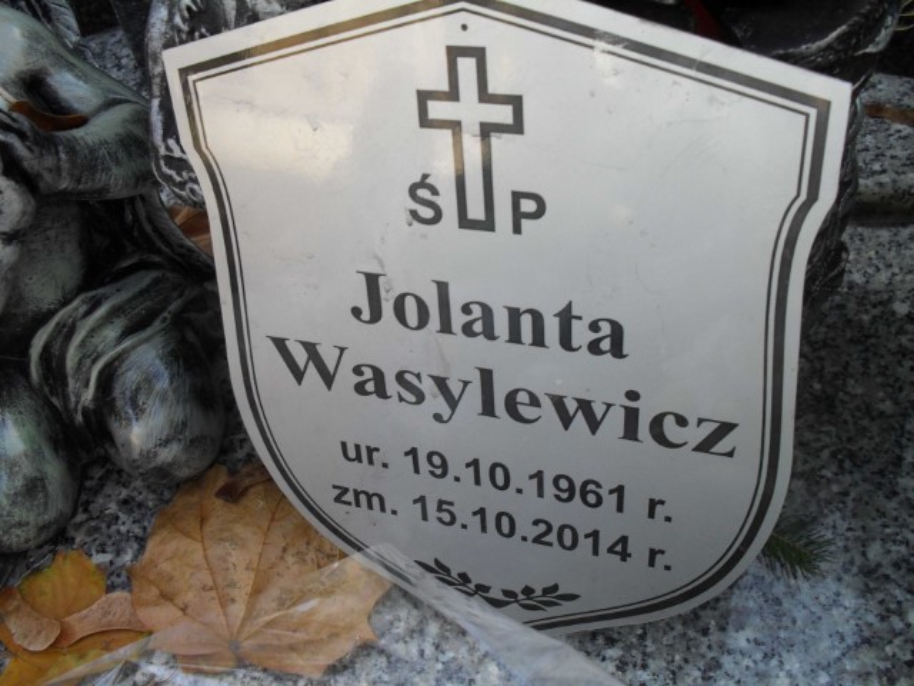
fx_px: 924
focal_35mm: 35
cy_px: 343
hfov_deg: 52.6
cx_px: 457
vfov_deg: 40.7
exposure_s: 1/90
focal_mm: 6.3
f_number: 3.2
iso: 100
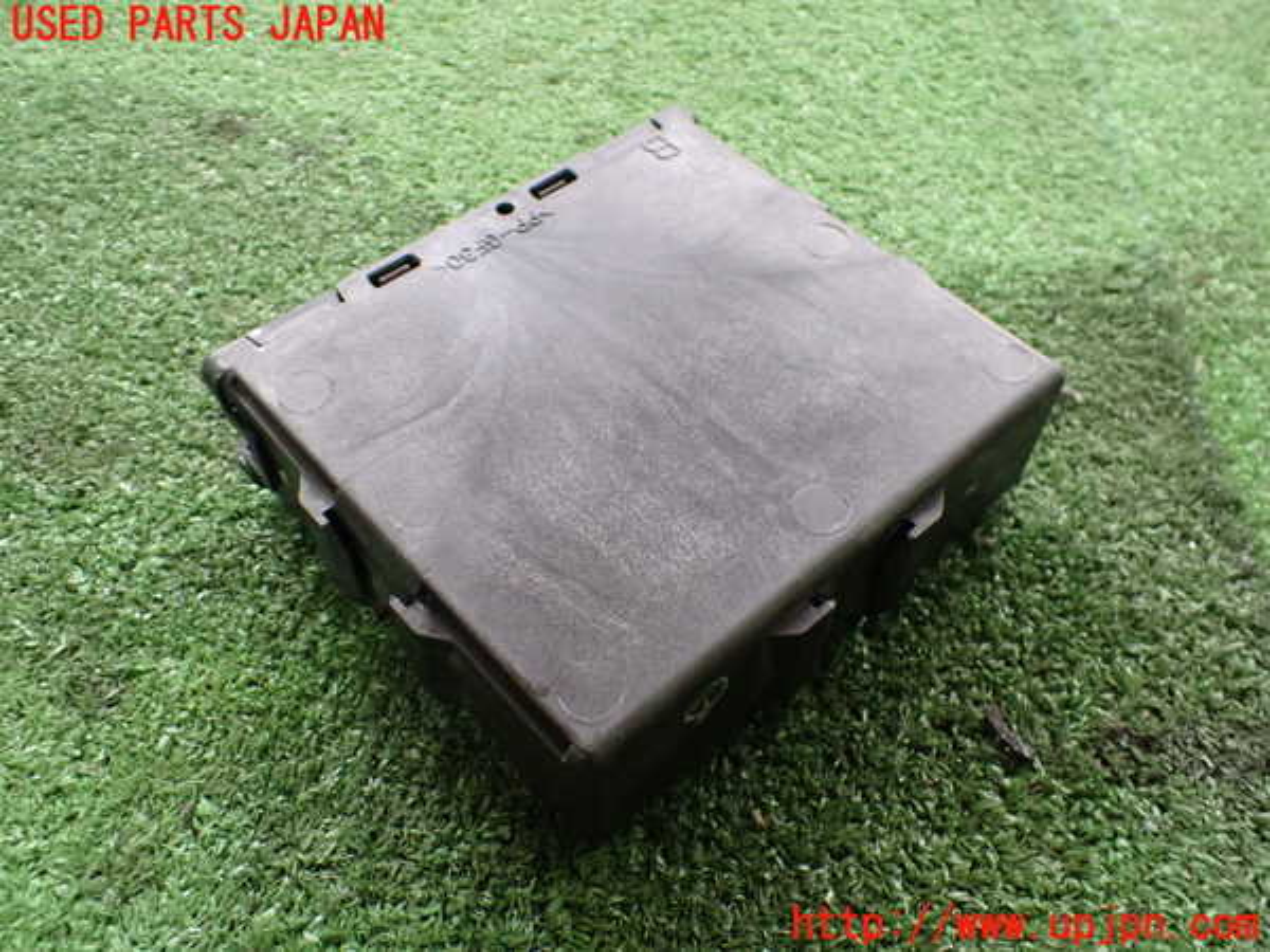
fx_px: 1101
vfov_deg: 46.8
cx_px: 635
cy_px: 476
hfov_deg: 60.0
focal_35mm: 30
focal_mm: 5.4
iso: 800
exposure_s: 1/60
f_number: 2.3
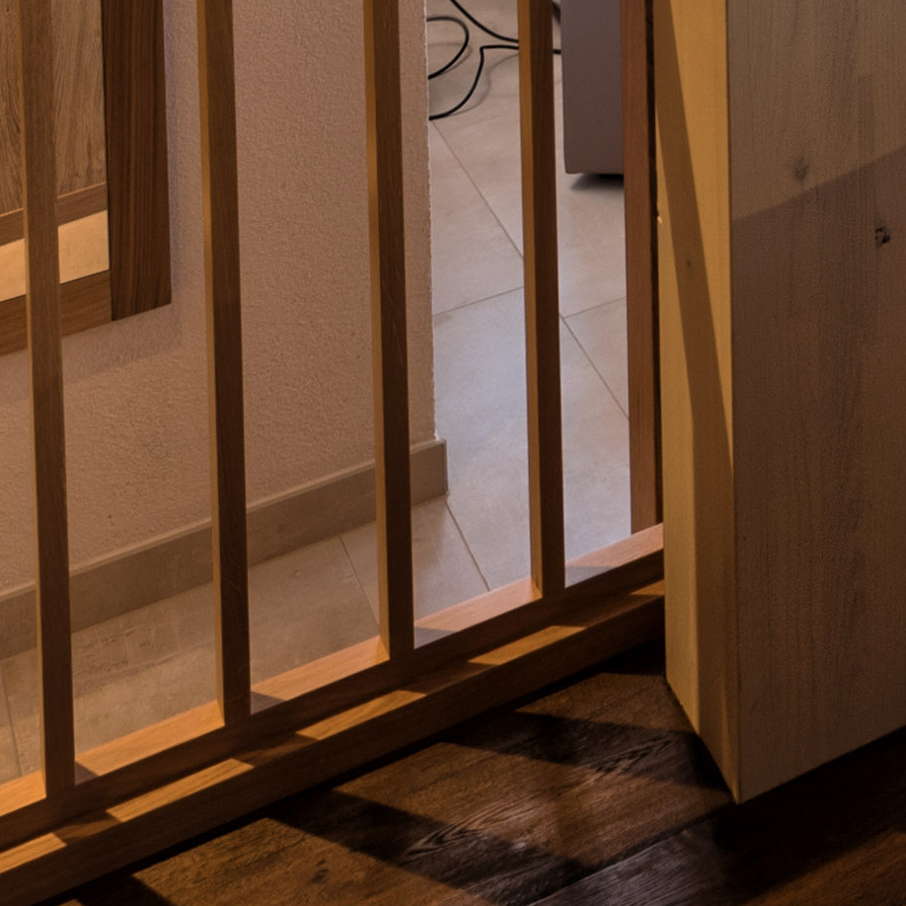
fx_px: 2310
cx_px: 1487
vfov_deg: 16.8
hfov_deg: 18.7
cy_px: -881
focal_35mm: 78
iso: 100
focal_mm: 14
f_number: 8
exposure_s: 1/3
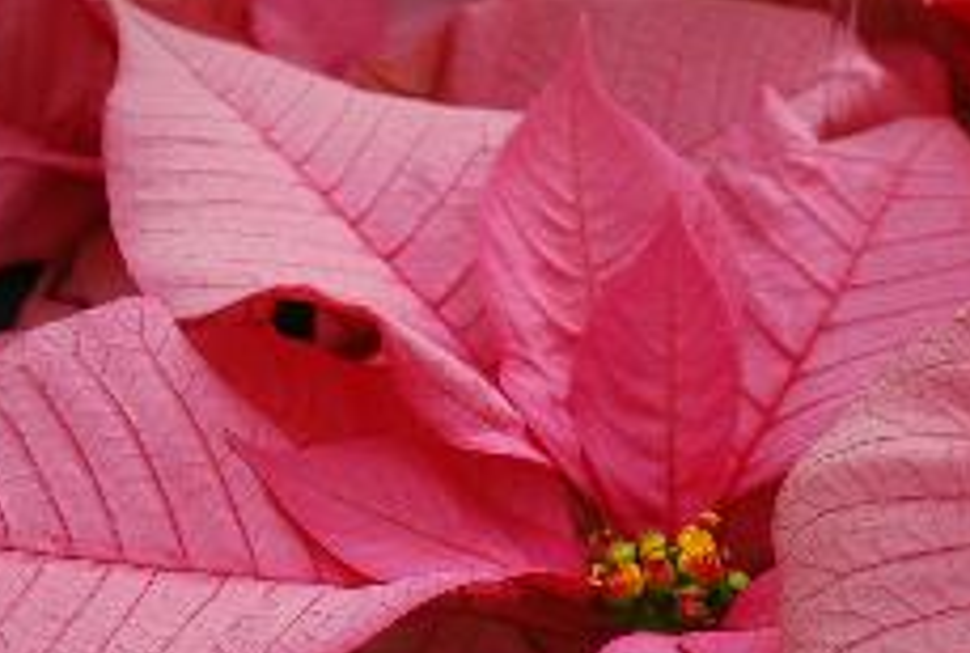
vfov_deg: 15.3
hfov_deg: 22.6
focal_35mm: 89
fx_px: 2404
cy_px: 555
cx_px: 716
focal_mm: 34
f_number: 8
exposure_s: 1/60
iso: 125
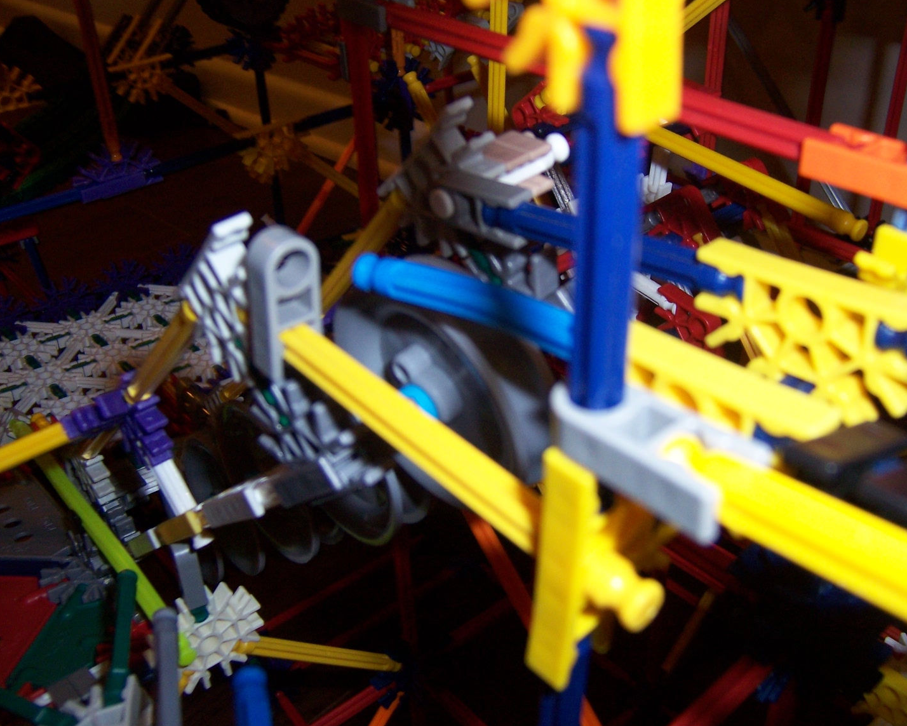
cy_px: 358
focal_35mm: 35
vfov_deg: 42.2
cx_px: 485
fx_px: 940
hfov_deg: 51.5
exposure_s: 1/60
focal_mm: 5.5
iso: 140
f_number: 2.8
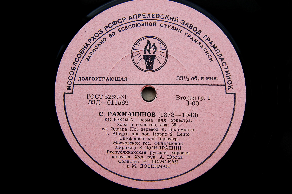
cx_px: 146
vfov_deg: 25.7
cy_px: 97
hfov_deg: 37.9
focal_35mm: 52
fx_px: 425
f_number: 6.3
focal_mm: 35
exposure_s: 1/125
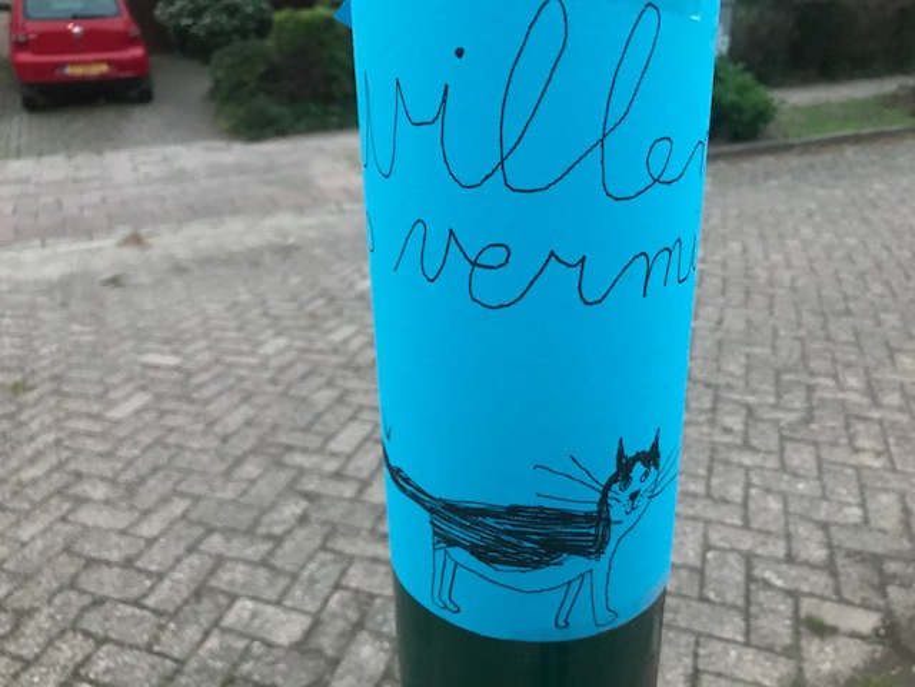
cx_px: 458
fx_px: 740
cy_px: 344
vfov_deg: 49.7
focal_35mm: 28
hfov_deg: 63.4
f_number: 1.8
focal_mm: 3.99
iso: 100
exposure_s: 1/5
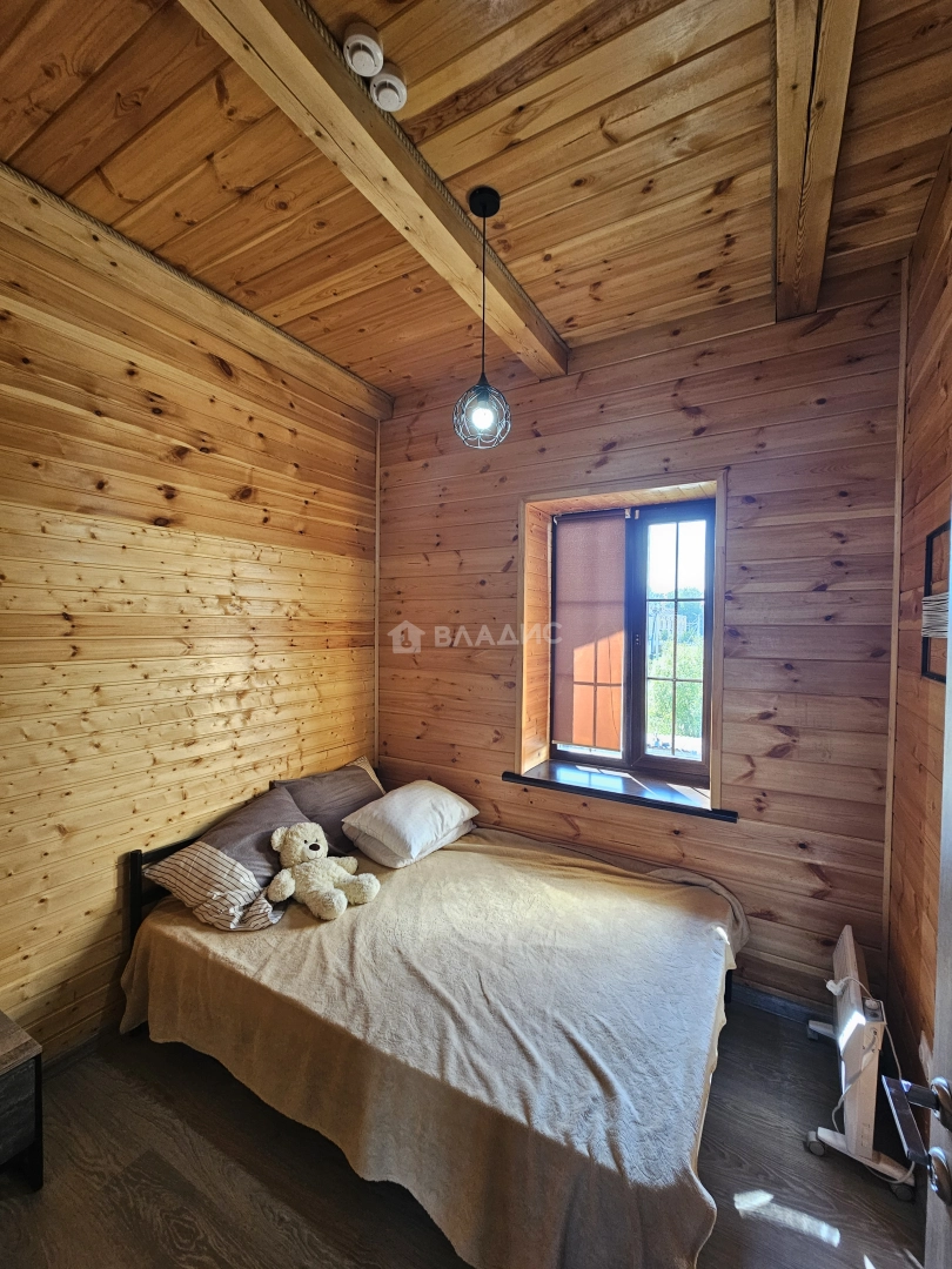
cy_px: 634
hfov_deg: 89.9
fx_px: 477
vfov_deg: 106.2
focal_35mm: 13
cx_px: 476
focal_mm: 2.2
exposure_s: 1/50
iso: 100
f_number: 2.2
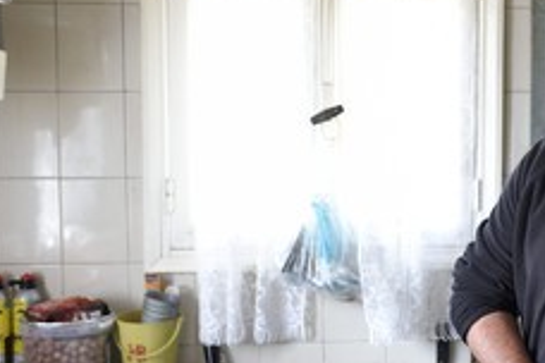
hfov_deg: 33.8
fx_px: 863
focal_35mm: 57
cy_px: 184
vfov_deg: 23.8
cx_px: 454
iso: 1000
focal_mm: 31
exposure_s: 1/125
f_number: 4.5
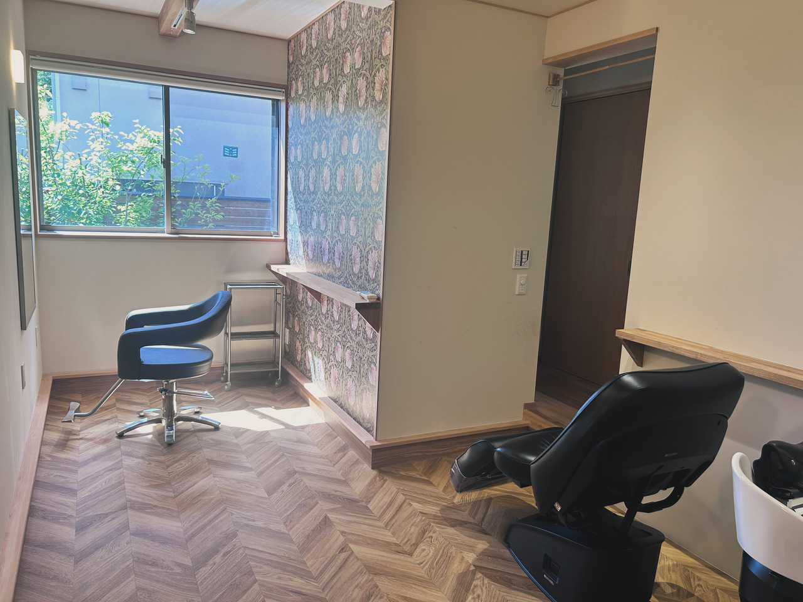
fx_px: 603
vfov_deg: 53.1
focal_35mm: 26
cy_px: 301
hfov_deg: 67.3
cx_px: 402
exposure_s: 1/120
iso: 40
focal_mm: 5.7
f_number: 1.5
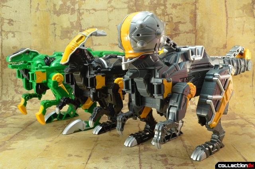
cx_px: 128
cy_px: 84
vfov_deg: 36.7
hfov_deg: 53.3
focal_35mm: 36
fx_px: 254
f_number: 22
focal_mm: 24
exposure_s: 1.6
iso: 100
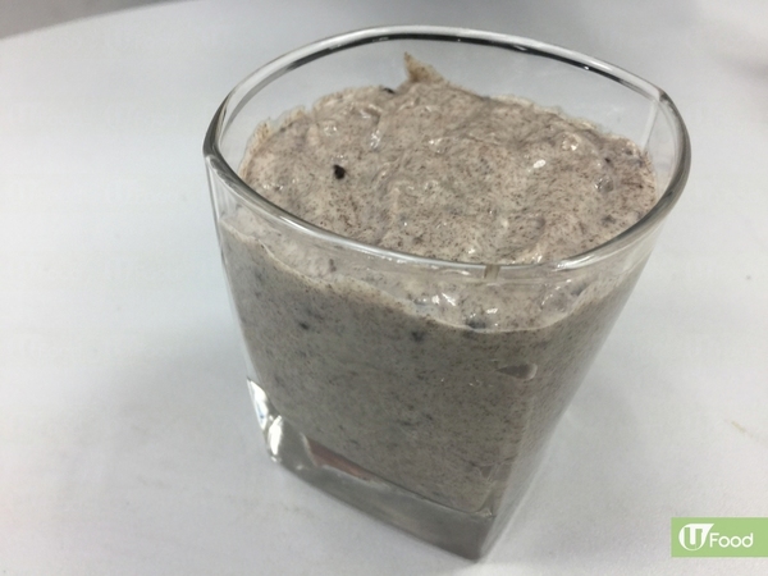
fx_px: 643
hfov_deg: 61.7
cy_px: 288
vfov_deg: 48.2
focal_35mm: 29
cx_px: 384
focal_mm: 4.15
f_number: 2.2
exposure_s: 1/33
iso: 50
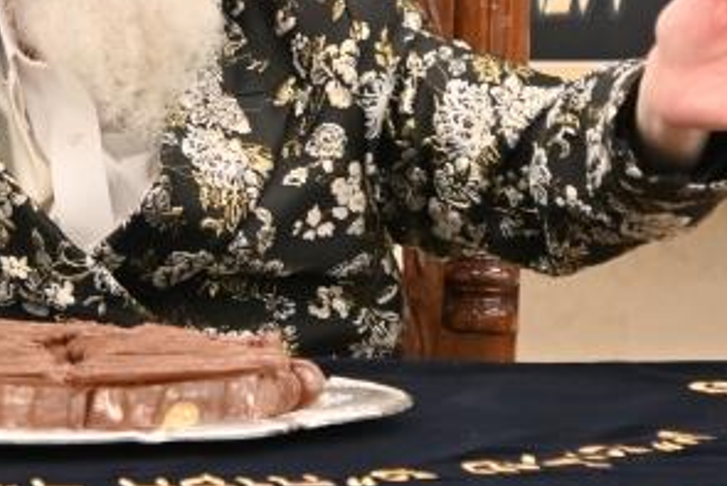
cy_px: -17
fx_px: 12607
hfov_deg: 3.3
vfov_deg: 2.2
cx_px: 145
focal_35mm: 624
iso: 200
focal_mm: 120
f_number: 4
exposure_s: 1/200
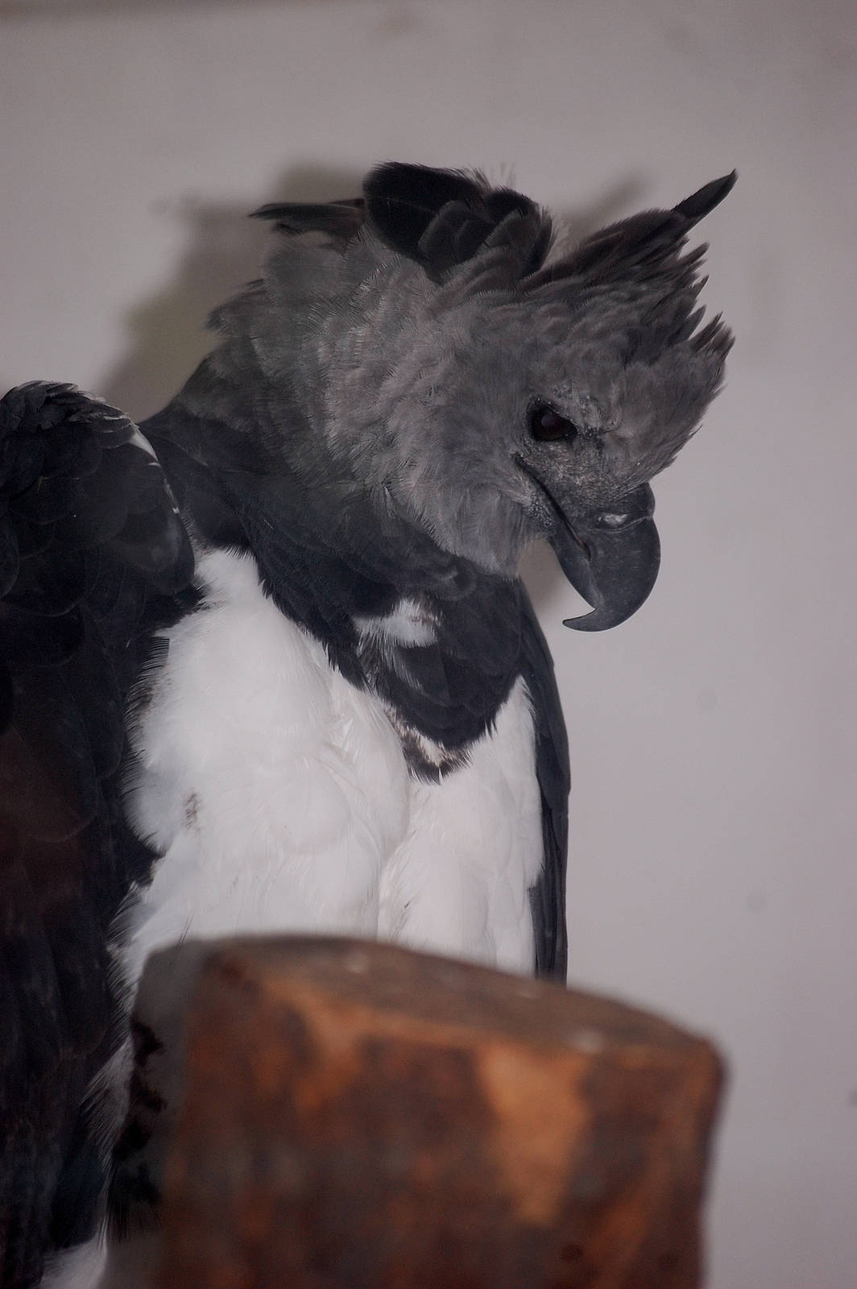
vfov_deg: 7.6
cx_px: 428
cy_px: 644
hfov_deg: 5.1
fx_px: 9657
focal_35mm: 270
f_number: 5.6
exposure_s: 1/60
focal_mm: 180
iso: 400
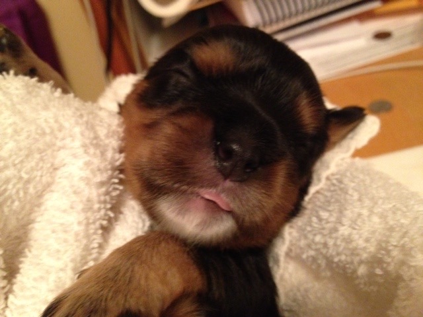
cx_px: 212
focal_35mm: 35
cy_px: 158
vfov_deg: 40.7
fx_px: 428
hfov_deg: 52.6
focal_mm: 4.28
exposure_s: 1/15
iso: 640
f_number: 2.4
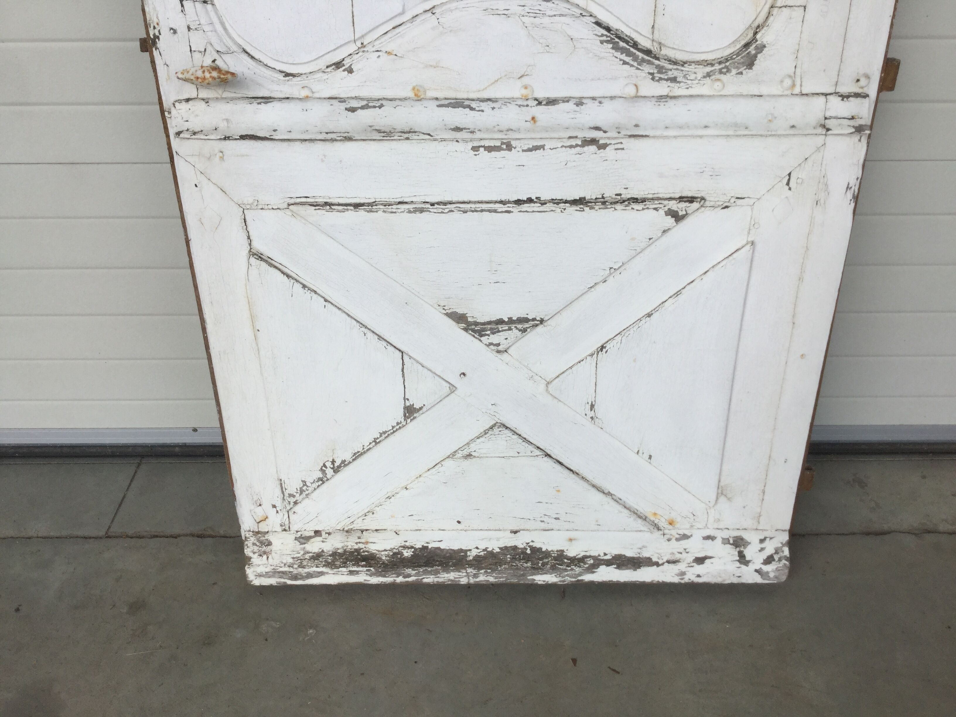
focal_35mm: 31
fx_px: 856
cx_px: 478
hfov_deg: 58.4
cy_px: 358
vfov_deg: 45.4
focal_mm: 3.3
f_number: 2.4
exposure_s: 1/375
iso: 25
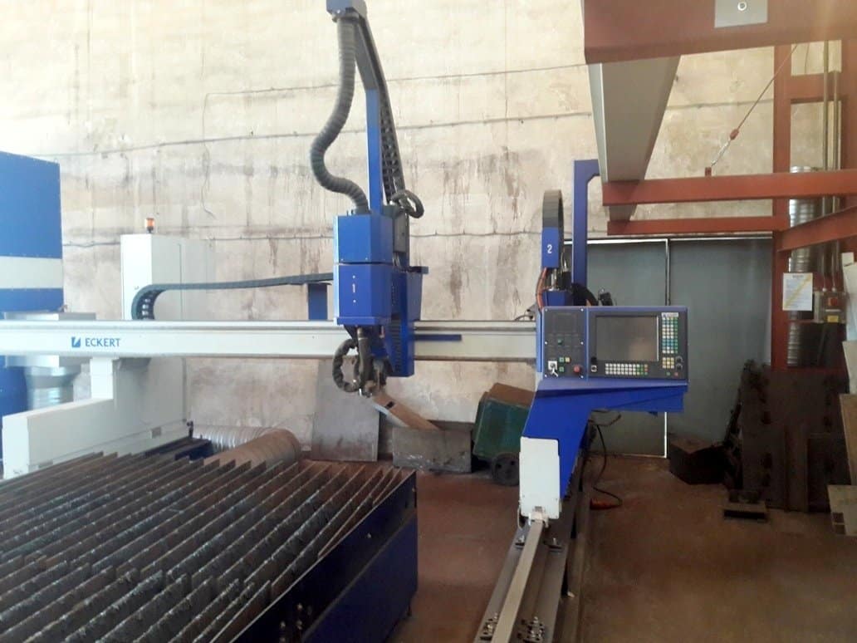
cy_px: 322
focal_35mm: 28
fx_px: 693
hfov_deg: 63.4
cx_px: 428
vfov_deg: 49.7
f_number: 1.9
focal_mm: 3.7
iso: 200
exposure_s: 1/33
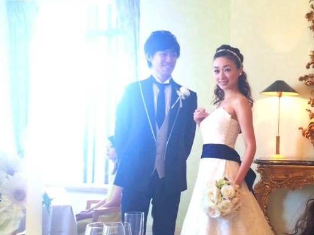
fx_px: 408
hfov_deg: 40.8
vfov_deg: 32.0
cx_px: 238
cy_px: 144
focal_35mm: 45
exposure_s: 1/30
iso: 250
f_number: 2.2
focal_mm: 4.15
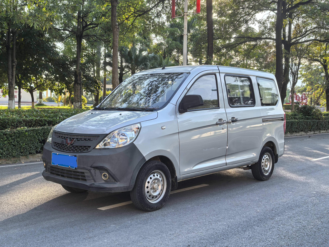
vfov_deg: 36.0
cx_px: 164
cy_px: 124
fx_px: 380
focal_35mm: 40
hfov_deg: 46.8
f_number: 2
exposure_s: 1/1414
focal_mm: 5.75
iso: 50
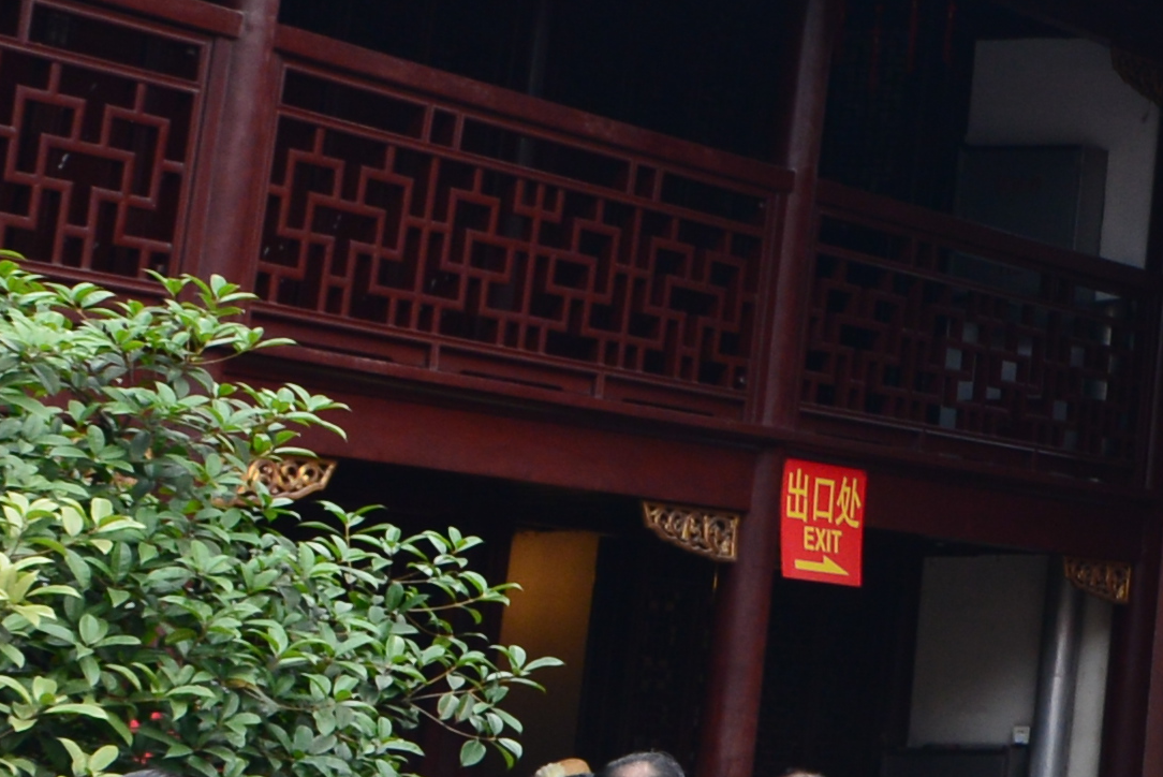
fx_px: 3588
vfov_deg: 12.2
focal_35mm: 111
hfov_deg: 12.7
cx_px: 3036
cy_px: 6
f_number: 6.3
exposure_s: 1/400
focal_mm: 20
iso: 500
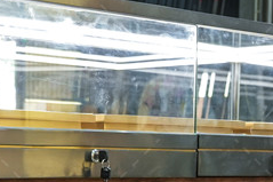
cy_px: 228
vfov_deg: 9.8
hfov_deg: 14.8
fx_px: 1046
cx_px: 70
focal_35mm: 138
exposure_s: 1/100
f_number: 3.5
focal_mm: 22
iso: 500
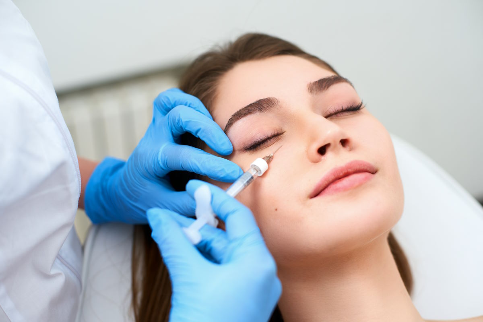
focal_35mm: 50
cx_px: 242
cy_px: 161
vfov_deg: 27.0
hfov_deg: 39.6
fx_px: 671
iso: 200
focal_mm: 50
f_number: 2.8
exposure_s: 1/160
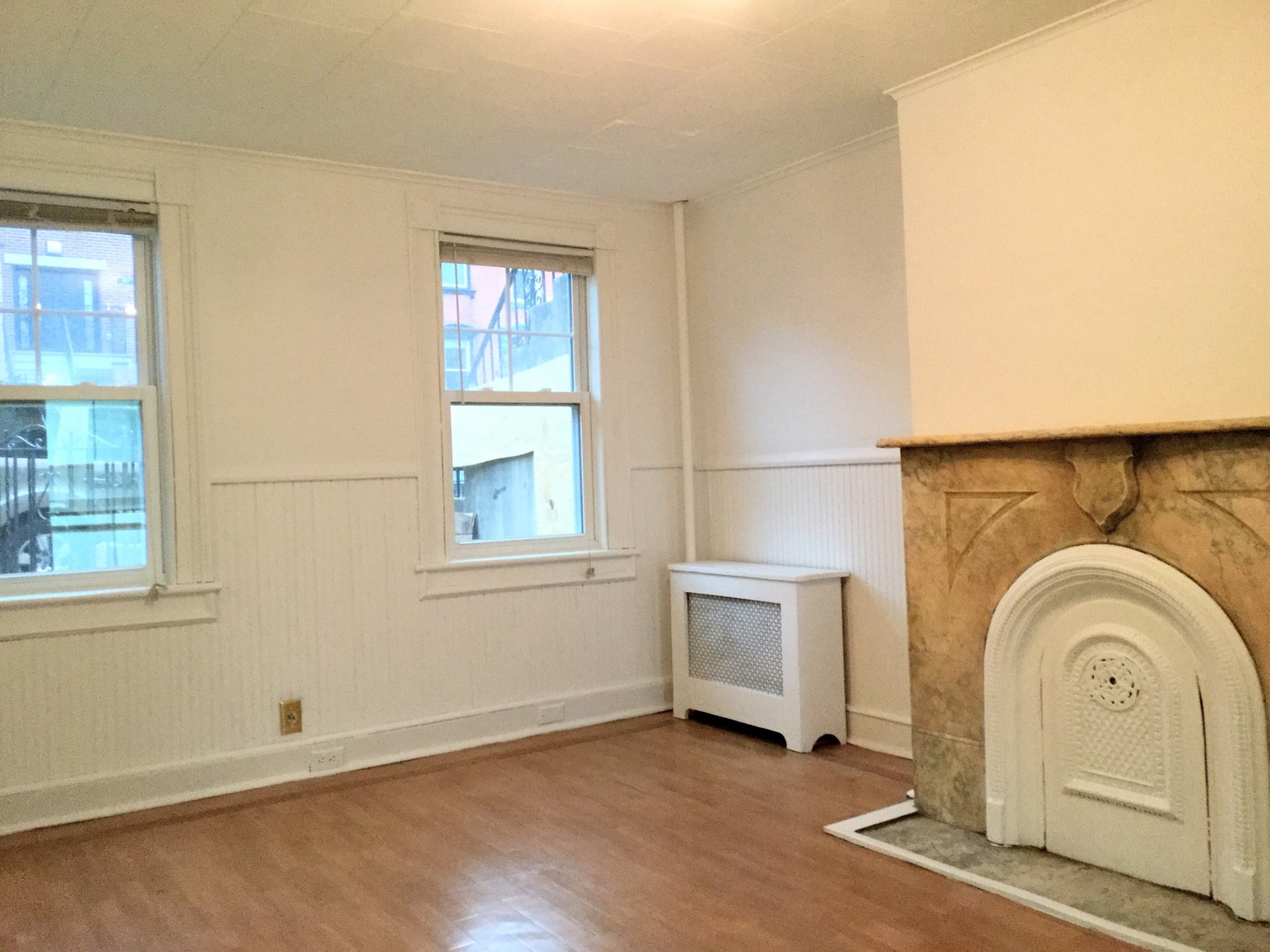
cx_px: 635
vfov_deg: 45.4
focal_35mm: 31
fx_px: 1137
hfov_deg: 58.4
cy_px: 476
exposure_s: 1/30
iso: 200
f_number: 2.4
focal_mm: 3.3
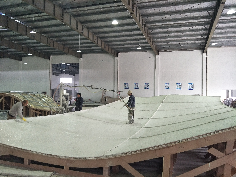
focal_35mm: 24
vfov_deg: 56.8
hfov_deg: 71.6
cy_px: 88
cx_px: 118
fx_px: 164
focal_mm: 4.1
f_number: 1.7
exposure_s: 1/33
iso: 163
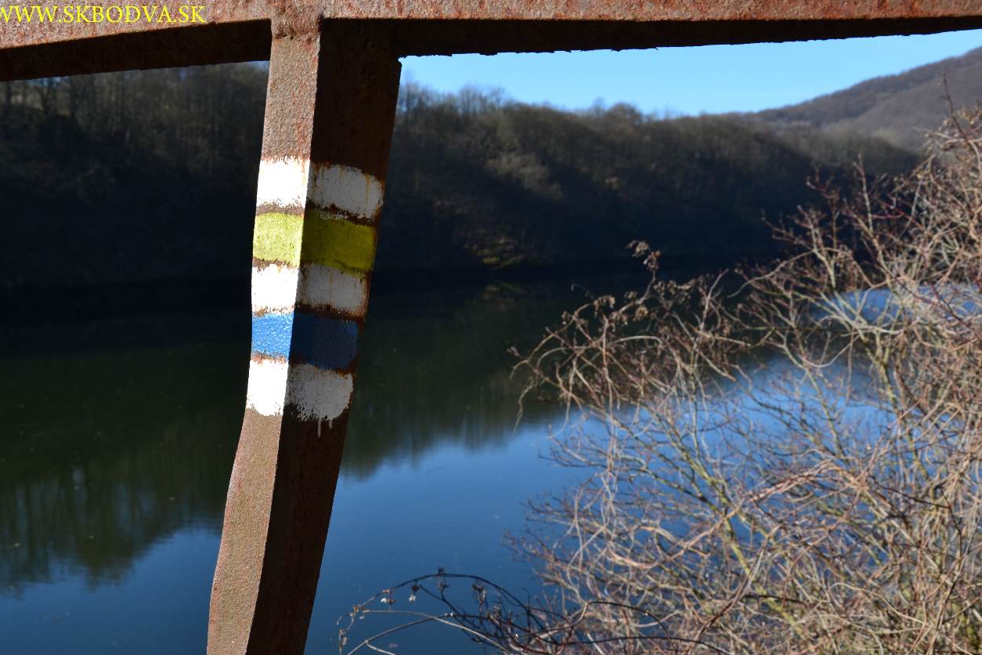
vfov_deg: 27.5
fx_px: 1337
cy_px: 332
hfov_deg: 40.3
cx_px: 489
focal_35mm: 49
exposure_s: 1/250
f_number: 10
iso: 400
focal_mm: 32
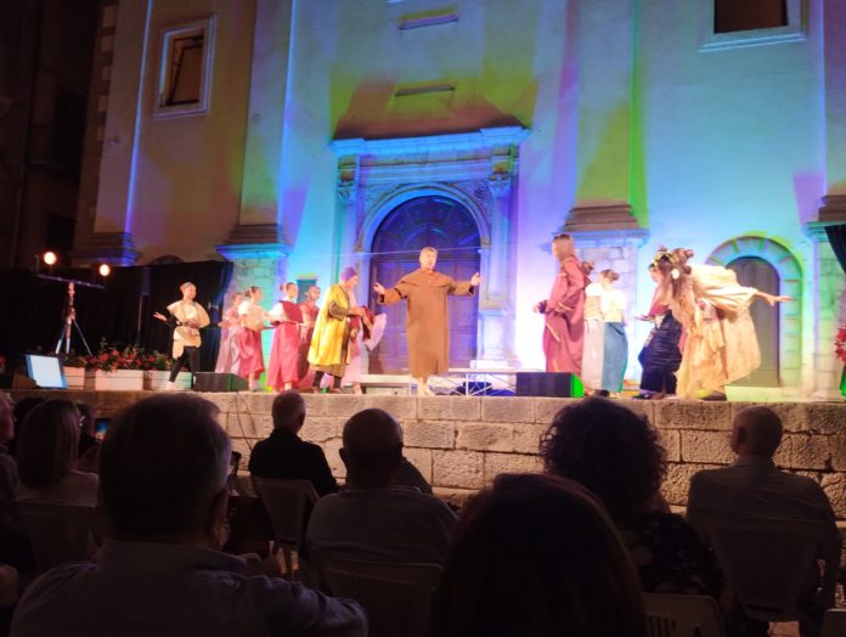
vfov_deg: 49.9
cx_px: 423
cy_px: 318
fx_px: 685
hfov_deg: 63.4
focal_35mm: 28
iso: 497
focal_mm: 4.27
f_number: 1.8
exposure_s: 1/30
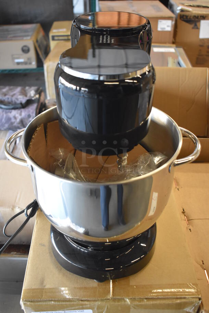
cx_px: 104
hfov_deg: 35.5
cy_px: 156
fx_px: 326
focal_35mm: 38
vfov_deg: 51.3
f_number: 4
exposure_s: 1/125
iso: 2500
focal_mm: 25
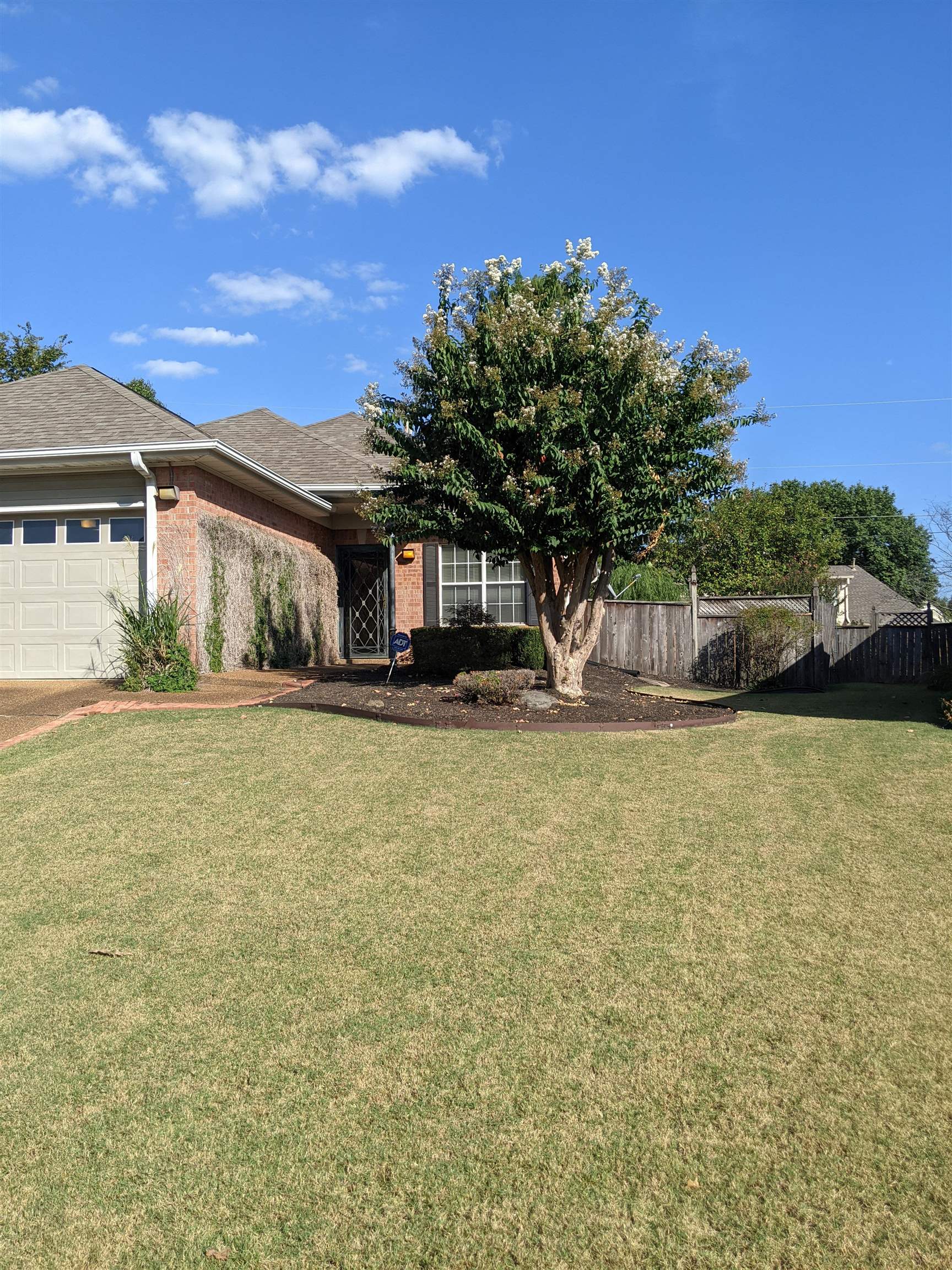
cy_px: 635
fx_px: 990
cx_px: 476
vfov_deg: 65.3
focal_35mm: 27
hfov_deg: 51.4
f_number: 1.8
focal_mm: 4.44
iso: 69
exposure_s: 1/2933
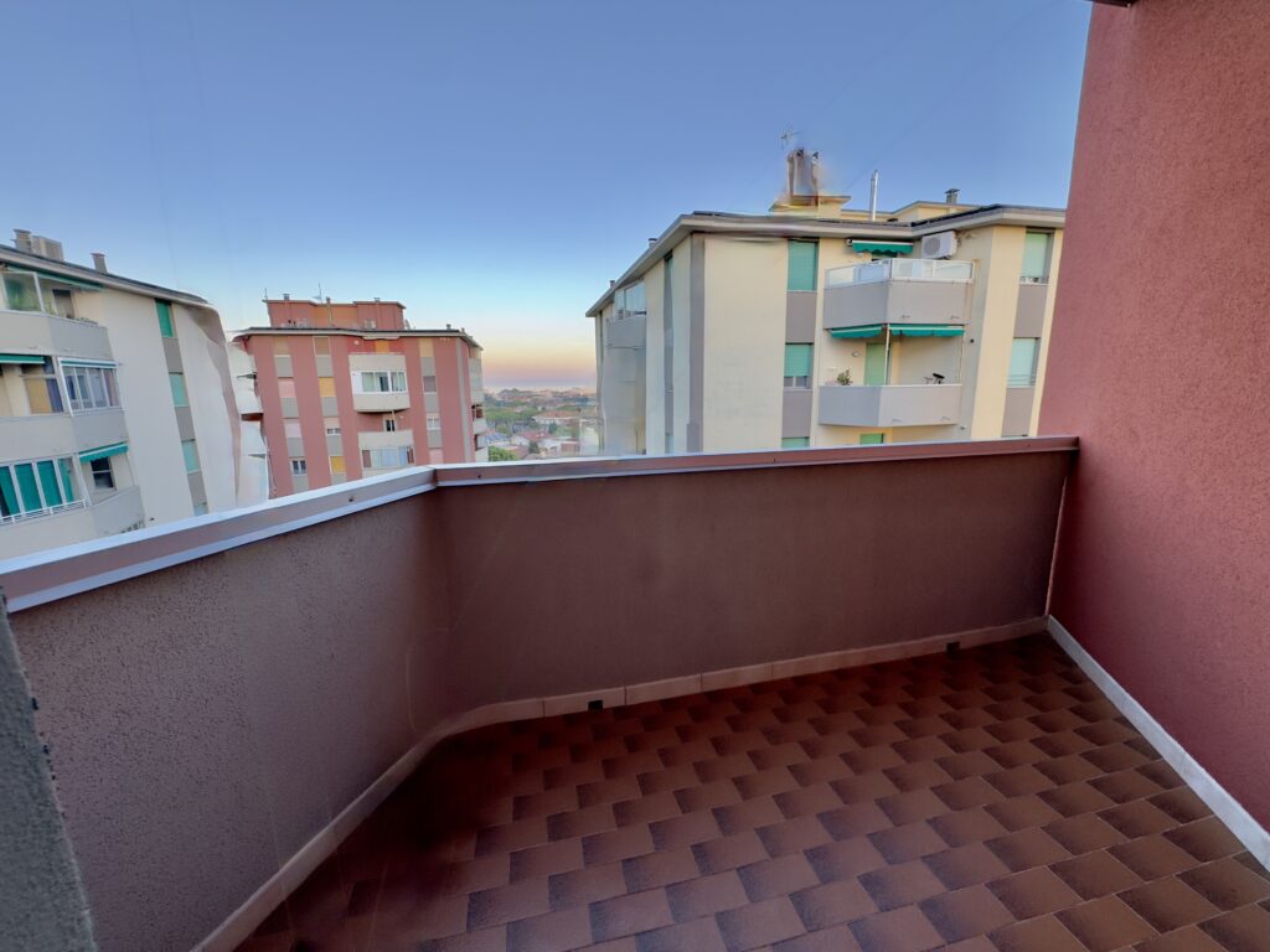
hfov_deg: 102.1
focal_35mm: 14
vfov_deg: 85.7
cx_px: 635
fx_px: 514
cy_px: 476
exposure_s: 1/99
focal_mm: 2.22
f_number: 2.2
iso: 50
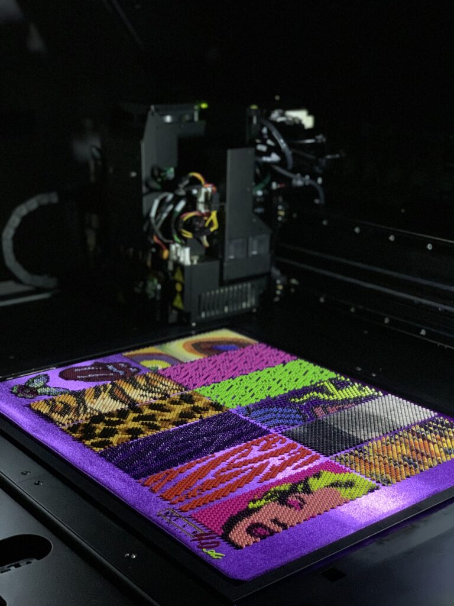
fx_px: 909
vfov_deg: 36.8
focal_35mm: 52
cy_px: 303
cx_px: 227
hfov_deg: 28.0
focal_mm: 6
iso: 400
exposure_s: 1/39
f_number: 2.4
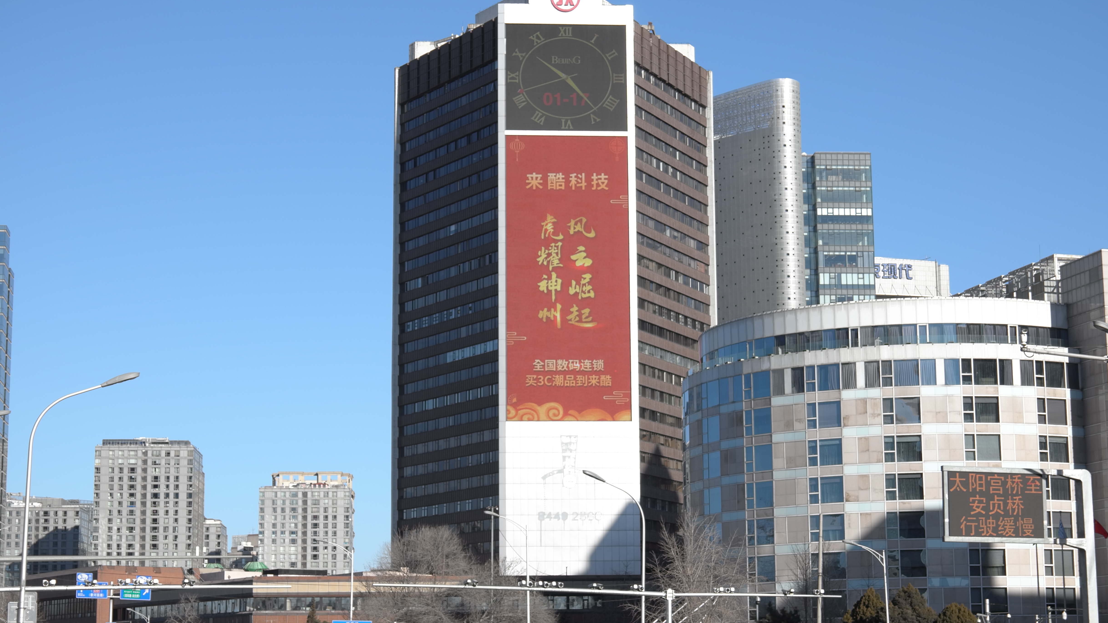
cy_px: 337
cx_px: 561
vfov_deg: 17.2
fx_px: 2057
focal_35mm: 70
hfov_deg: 30.2
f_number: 6.3
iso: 100
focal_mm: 43.7
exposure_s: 1/500
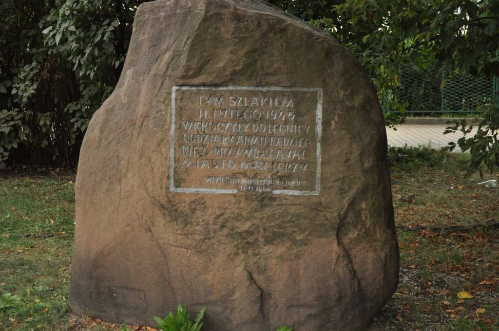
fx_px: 706
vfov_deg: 26.4
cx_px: 250
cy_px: 166
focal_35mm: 51
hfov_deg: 38.9
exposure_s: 1/2500
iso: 1250
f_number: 4.2
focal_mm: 34
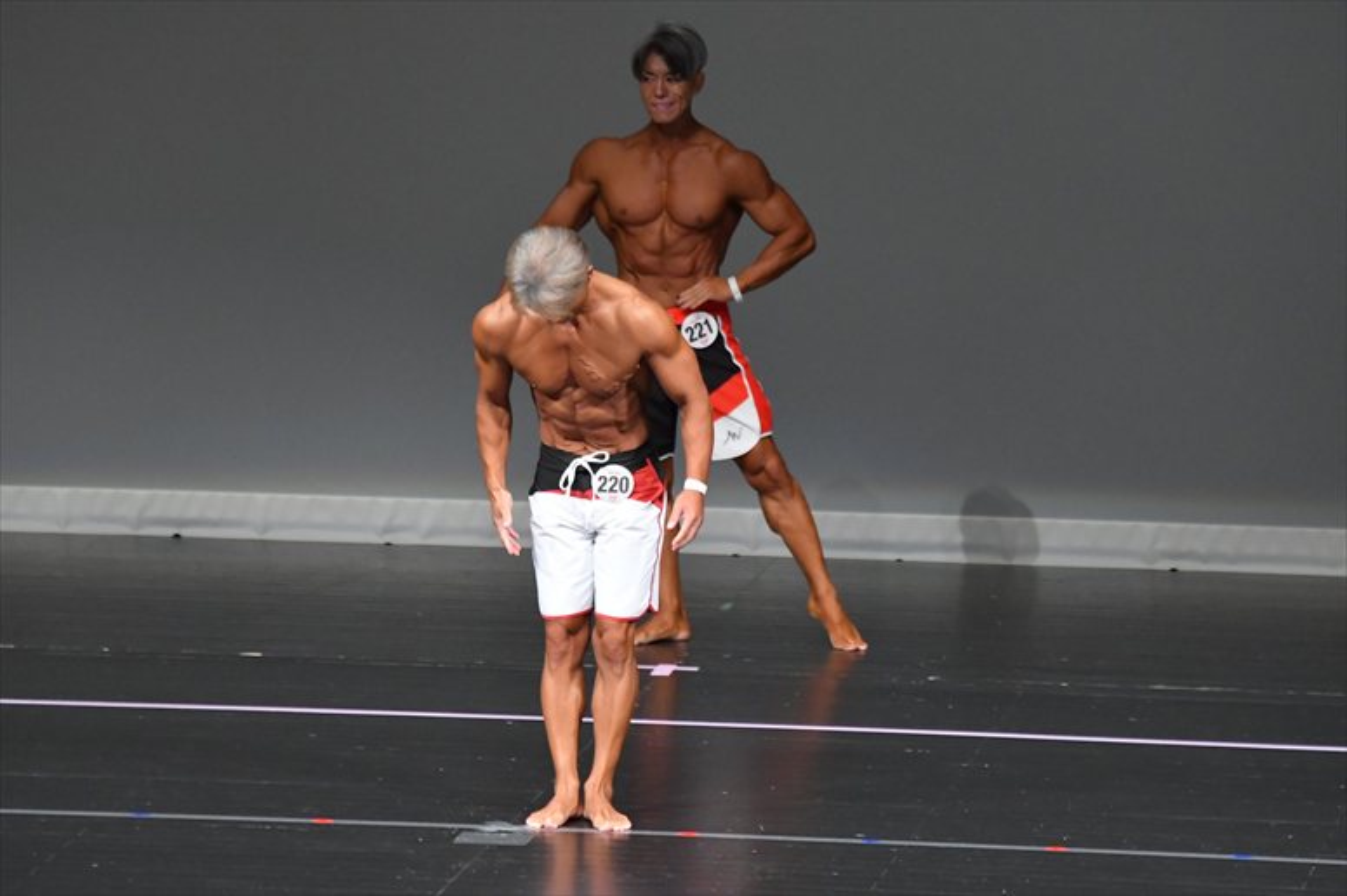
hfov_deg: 6.5
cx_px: 674
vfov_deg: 4.4
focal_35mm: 315
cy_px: 448
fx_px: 11781
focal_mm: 210
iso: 5000
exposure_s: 1/400
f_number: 5.6
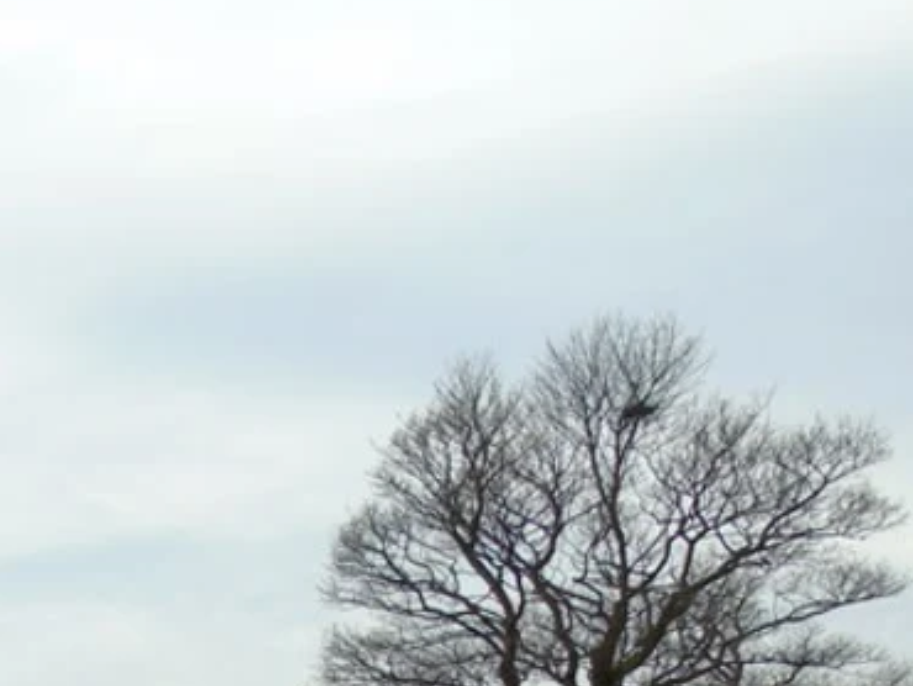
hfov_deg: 22.7
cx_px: -101
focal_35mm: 81
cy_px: 1051
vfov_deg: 16.5
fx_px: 2138
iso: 80
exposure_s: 1/640
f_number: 3.4
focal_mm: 4.4
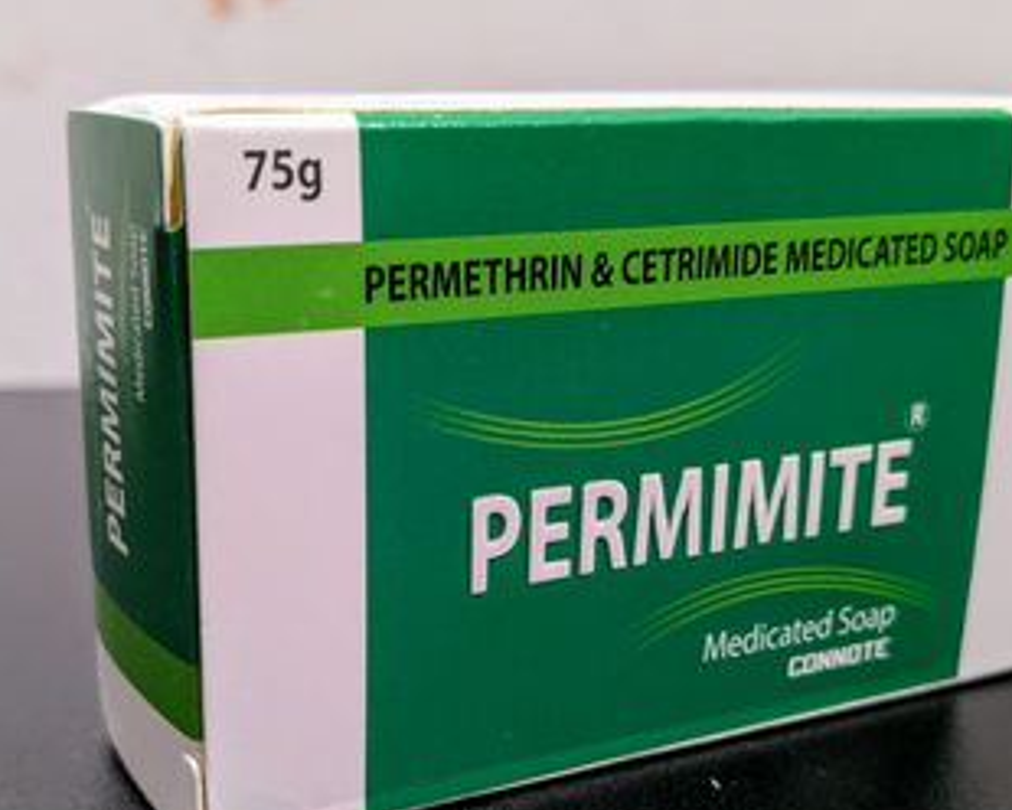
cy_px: 462
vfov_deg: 43.2
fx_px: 1018
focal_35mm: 34
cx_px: 591
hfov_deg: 52.6
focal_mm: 4.38
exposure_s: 1/25
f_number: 1.73
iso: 259
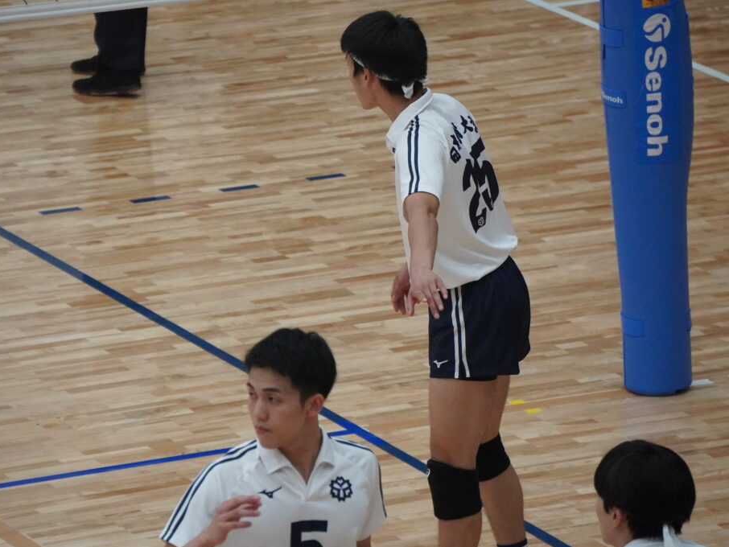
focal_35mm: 326
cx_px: 356
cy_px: 274
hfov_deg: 6.1
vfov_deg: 4.6
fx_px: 6867
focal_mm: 200
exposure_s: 1/320
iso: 6400
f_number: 7.1
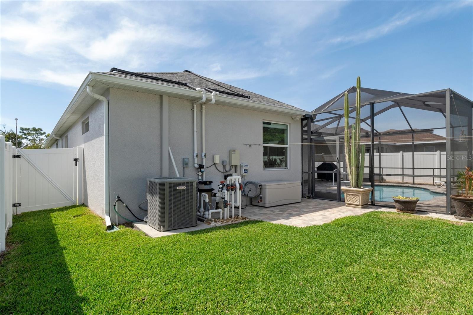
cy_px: 158
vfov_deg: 63.2
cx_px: 236
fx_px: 256
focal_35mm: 20
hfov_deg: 85.4
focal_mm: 13
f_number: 8
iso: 320
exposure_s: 1/350
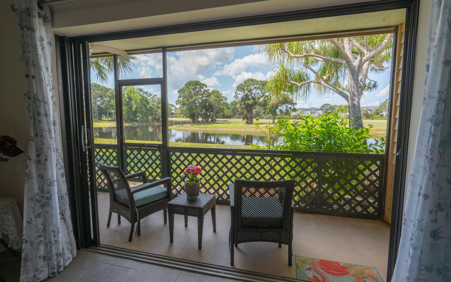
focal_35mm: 17
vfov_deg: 68.0
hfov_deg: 94.4
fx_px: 209
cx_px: 227
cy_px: 136
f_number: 5.6
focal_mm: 16
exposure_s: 1/80
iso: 100
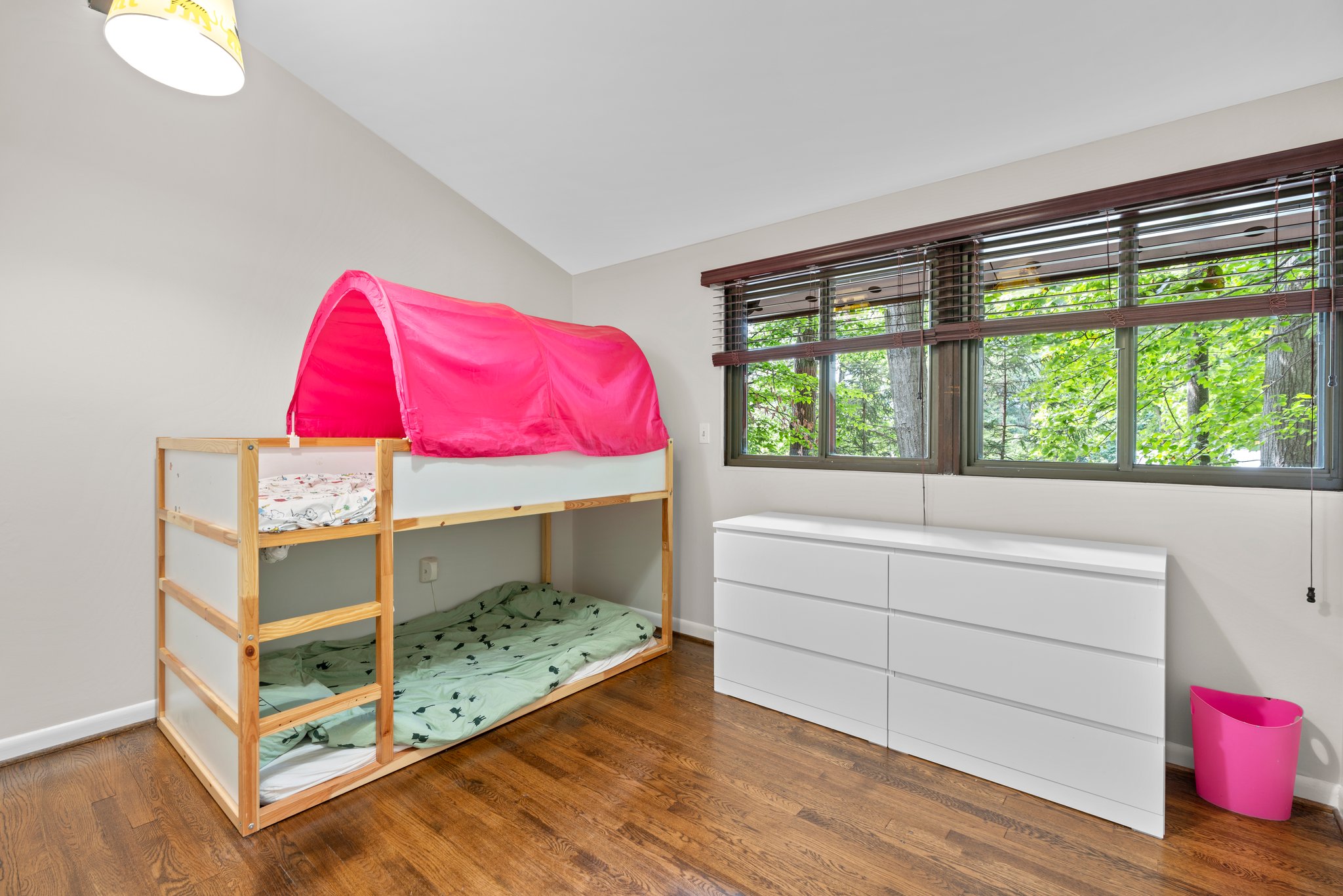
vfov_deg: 73.8
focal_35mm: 16
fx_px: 597
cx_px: 672
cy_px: 448
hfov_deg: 96.7
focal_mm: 16
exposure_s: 2
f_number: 8
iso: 100
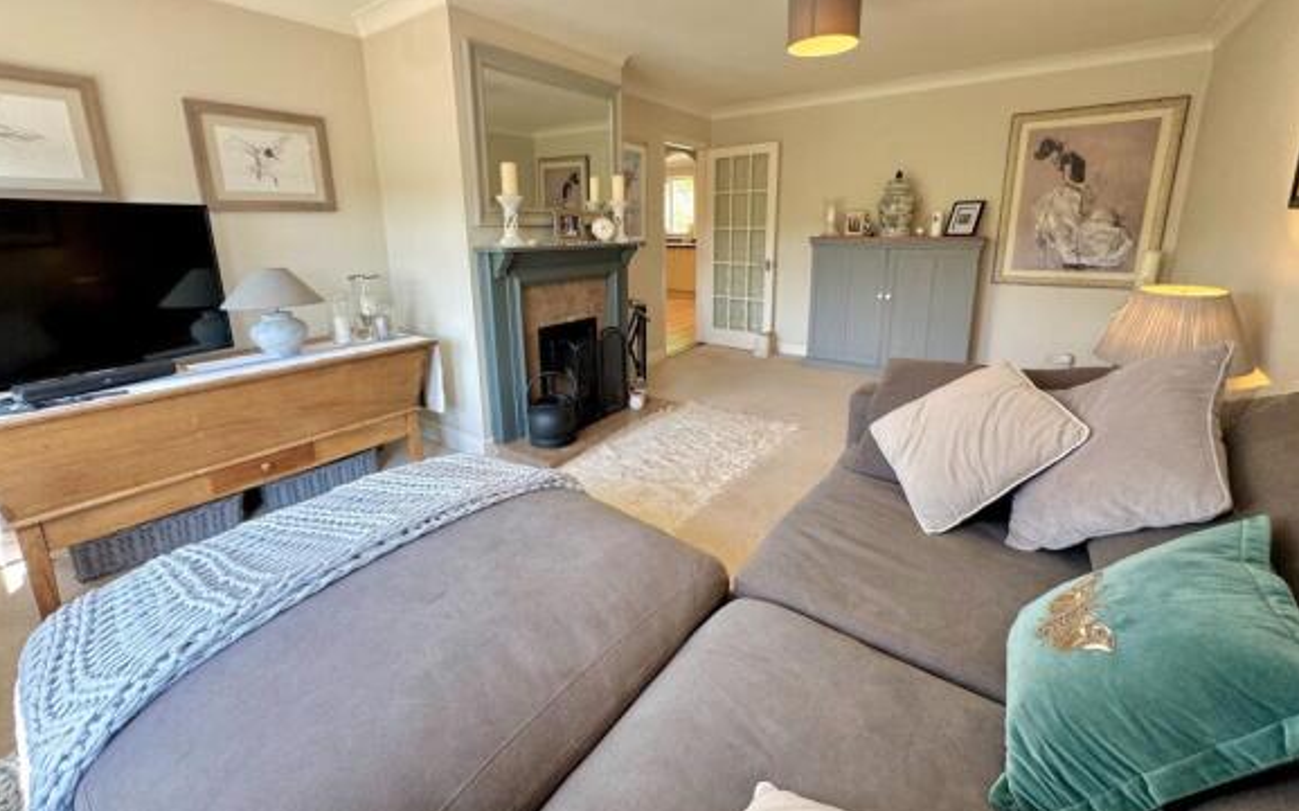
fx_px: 531
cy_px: 346
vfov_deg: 74.3
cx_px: 647
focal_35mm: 15
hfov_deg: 101.5
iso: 100
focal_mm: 2.22
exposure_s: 1/99
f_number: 2.2
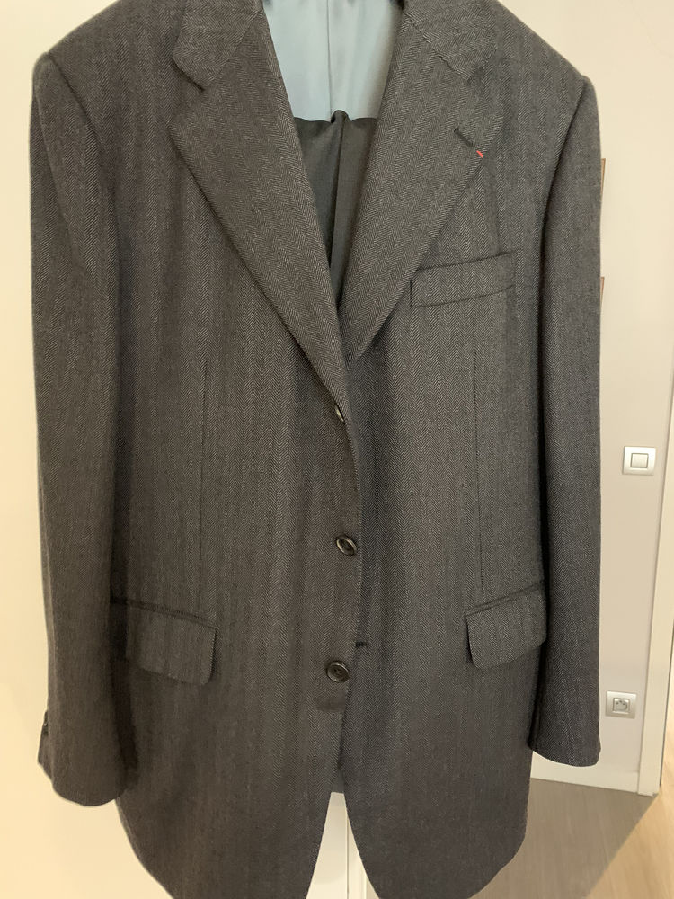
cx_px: 337
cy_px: 450
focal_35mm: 26
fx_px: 675
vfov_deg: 67.3
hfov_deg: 53.1
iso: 800
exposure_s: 1/25
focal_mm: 4.25
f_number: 1.8
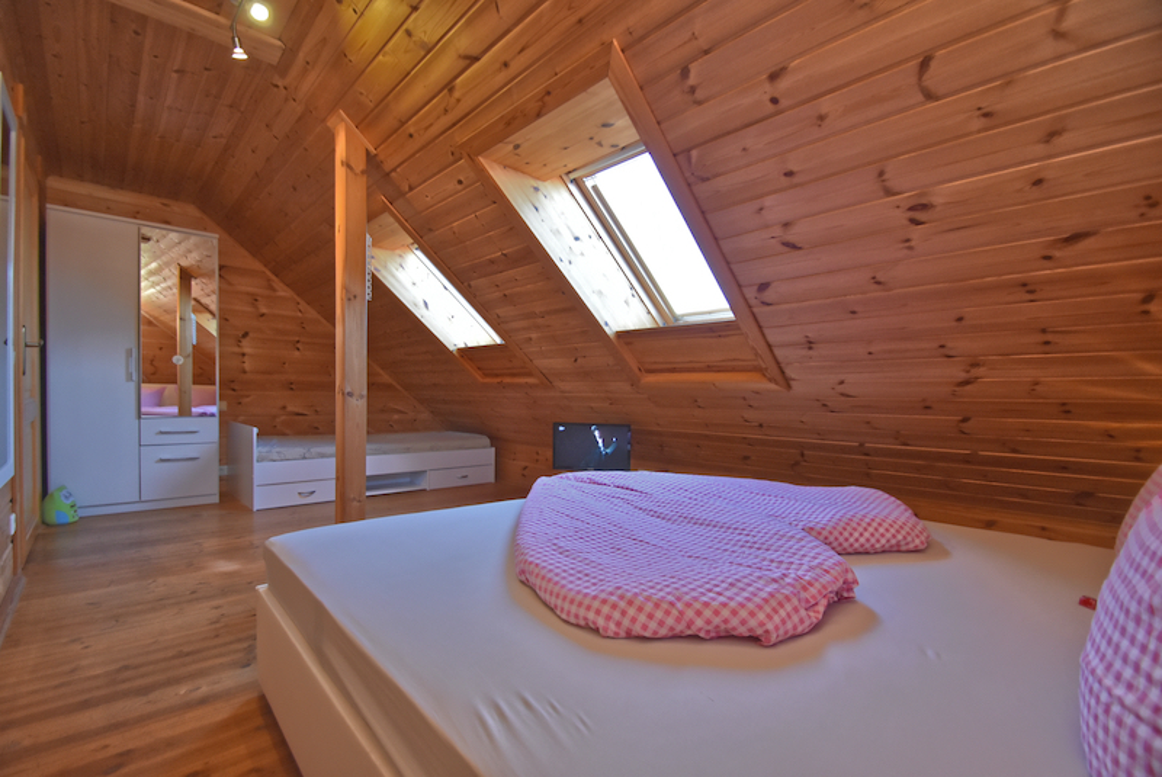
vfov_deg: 77.4
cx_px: 581
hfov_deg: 100.3
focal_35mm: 15
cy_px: 388
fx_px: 485
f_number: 4
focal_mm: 10
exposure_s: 1/60
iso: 800
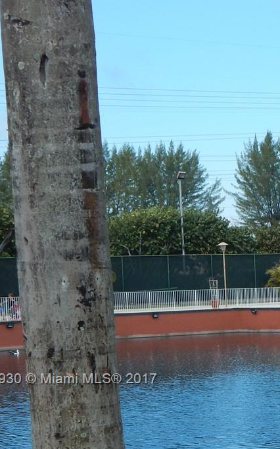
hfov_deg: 11.5
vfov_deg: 19.2
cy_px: 380
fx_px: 1307
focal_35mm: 107
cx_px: 473
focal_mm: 7.7
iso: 125
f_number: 3.6
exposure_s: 1/800
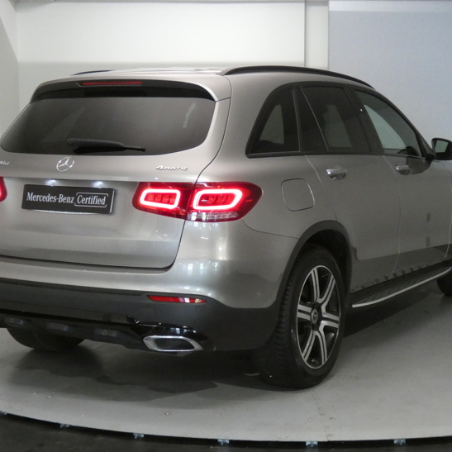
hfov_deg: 27.7
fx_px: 916
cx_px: 248
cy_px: 245
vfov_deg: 27.7
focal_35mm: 62
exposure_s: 1/80
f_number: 3.8
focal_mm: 8.6
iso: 1000
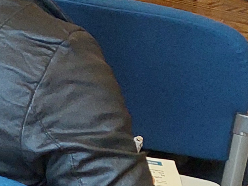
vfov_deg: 10.0
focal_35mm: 148
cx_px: -444
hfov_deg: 10.4
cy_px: 68
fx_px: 1060
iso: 400
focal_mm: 5.23
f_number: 1.8
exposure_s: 1/50
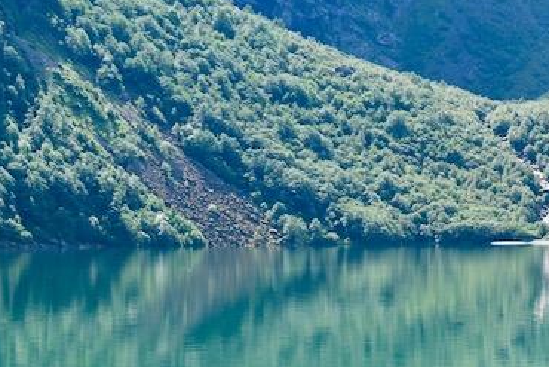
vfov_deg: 11.0
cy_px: 108
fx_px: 1907
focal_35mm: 125
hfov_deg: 15.7
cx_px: 668
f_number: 6.3
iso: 100
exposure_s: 1/320
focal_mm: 28
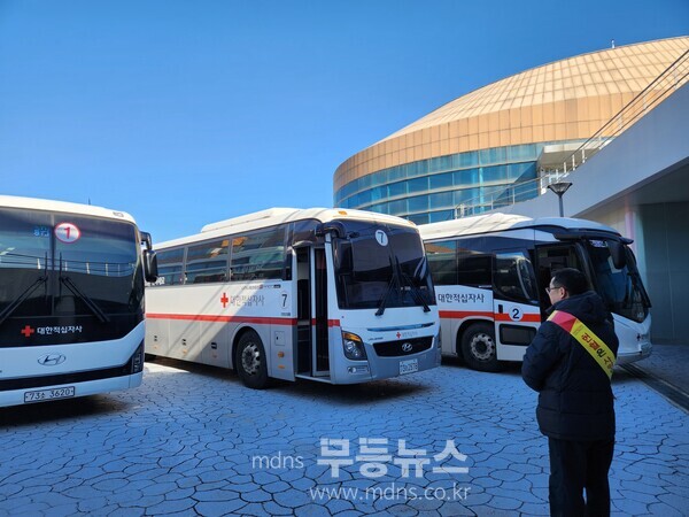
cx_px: 344
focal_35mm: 23
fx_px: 458
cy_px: 258
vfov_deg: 58.9
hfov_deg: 73.9
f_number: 1.8
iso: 20
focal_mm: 5.4
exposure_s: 1/900
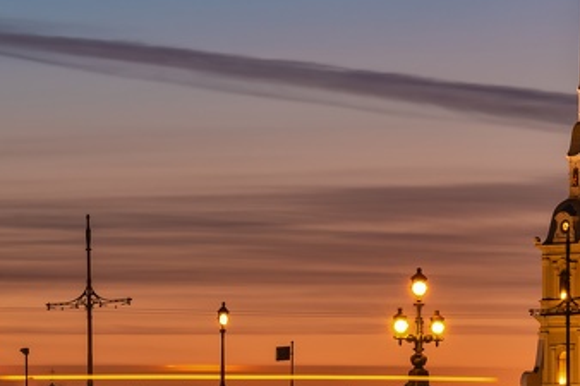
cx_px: 707
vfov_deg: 3.1
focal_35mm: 448
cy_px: 425
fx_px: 7214
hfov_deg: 4.6
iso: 100
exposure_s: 3
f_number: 16
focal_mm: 108
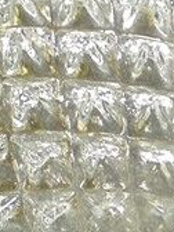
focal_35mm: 204
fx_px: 1367
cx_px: 150
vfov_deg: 9.6
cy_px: 279
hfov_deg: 7.3
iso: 160
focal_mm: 6.9
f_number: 4.2
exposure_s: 1/30
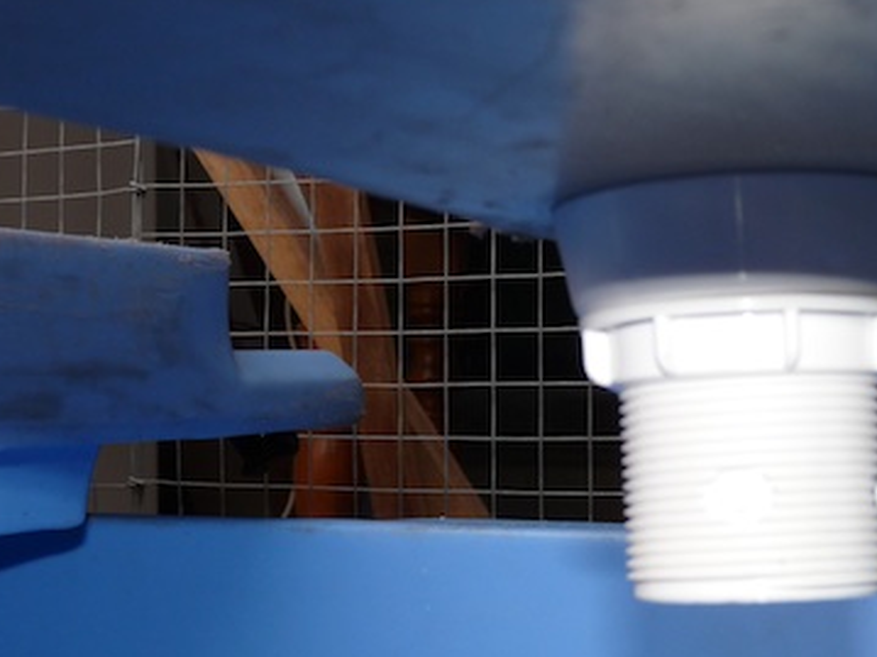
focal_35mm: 82
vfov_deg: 18.0
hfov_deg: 23.8
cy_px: 357
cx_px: 547
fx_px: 2077
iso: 100
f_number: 3.2
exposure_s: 1/30
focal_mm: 8.2
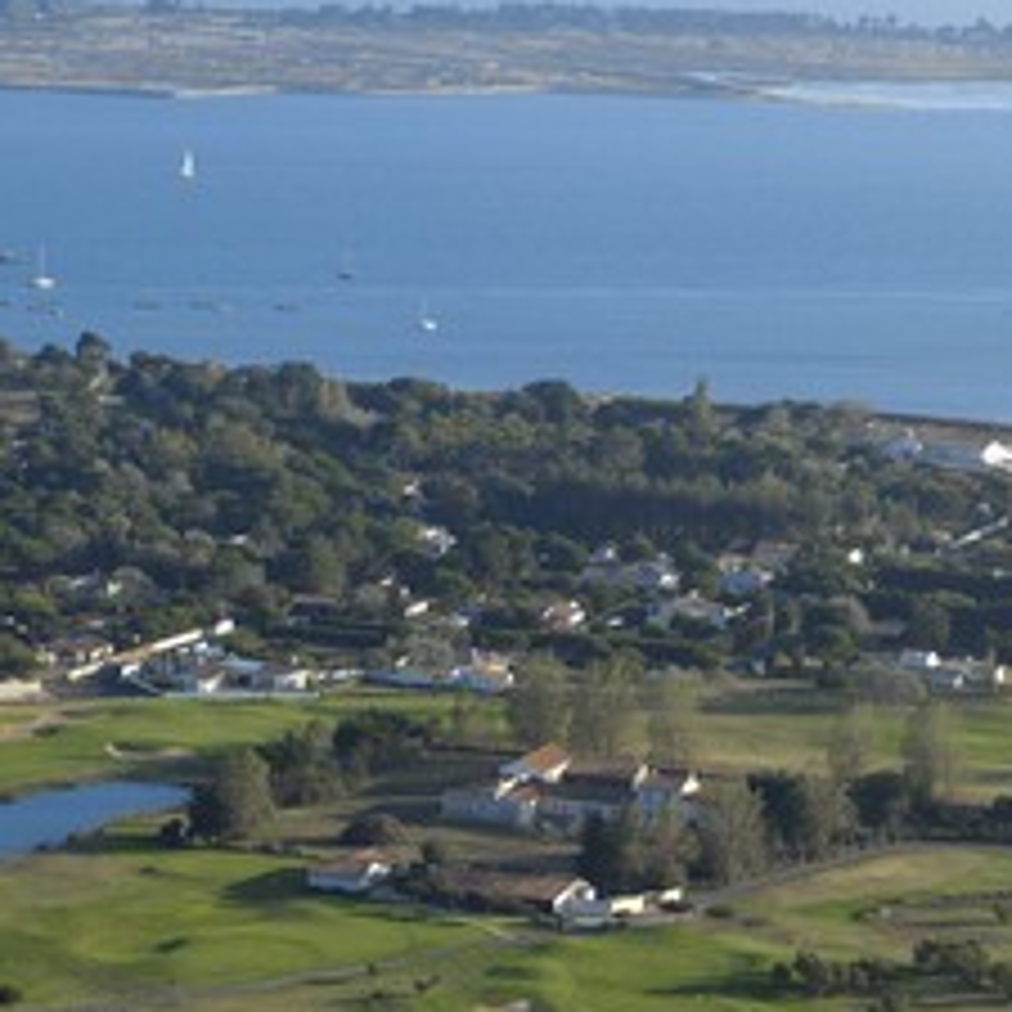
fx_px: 5524
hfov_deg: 10.5
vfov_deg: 10.5
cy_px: 580
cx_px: 367
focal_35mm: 167
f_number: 5
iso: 100
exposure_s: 1/320
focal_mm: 70
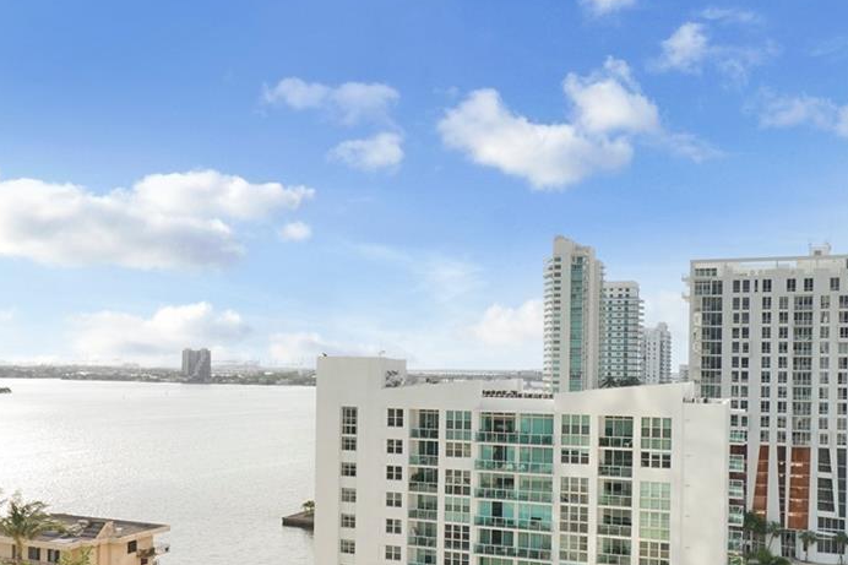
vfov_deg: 35.6
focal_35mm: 37
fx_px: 871
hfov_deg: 51.6
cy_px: 366
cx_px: 347
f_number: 22
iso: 250
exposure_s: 1/100
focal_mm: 16
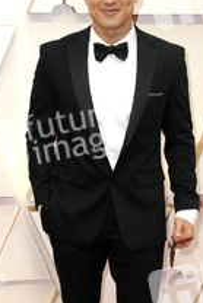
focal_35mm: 119
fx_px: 1005
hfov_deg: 11.5
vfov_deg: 17.1
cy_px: 213
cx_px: 91
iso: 1000
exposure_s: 1/200
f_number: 6.3
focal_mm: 62
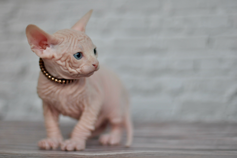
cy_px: 79
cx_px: 118
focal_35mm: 75
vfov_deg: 18.1
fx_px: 493
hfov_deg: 27.0
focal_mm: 50
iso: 800
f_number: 1.6
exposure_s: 1/1000
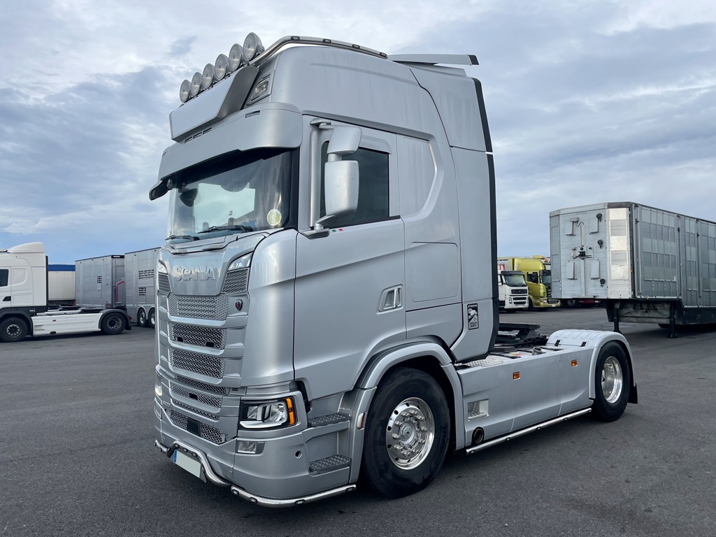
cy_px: 268
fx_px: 538
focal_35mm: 26
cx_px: 358
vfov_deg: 53.1
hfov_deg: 67.3
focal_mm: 4.2
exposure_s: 1/734
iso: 32
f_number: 1.6
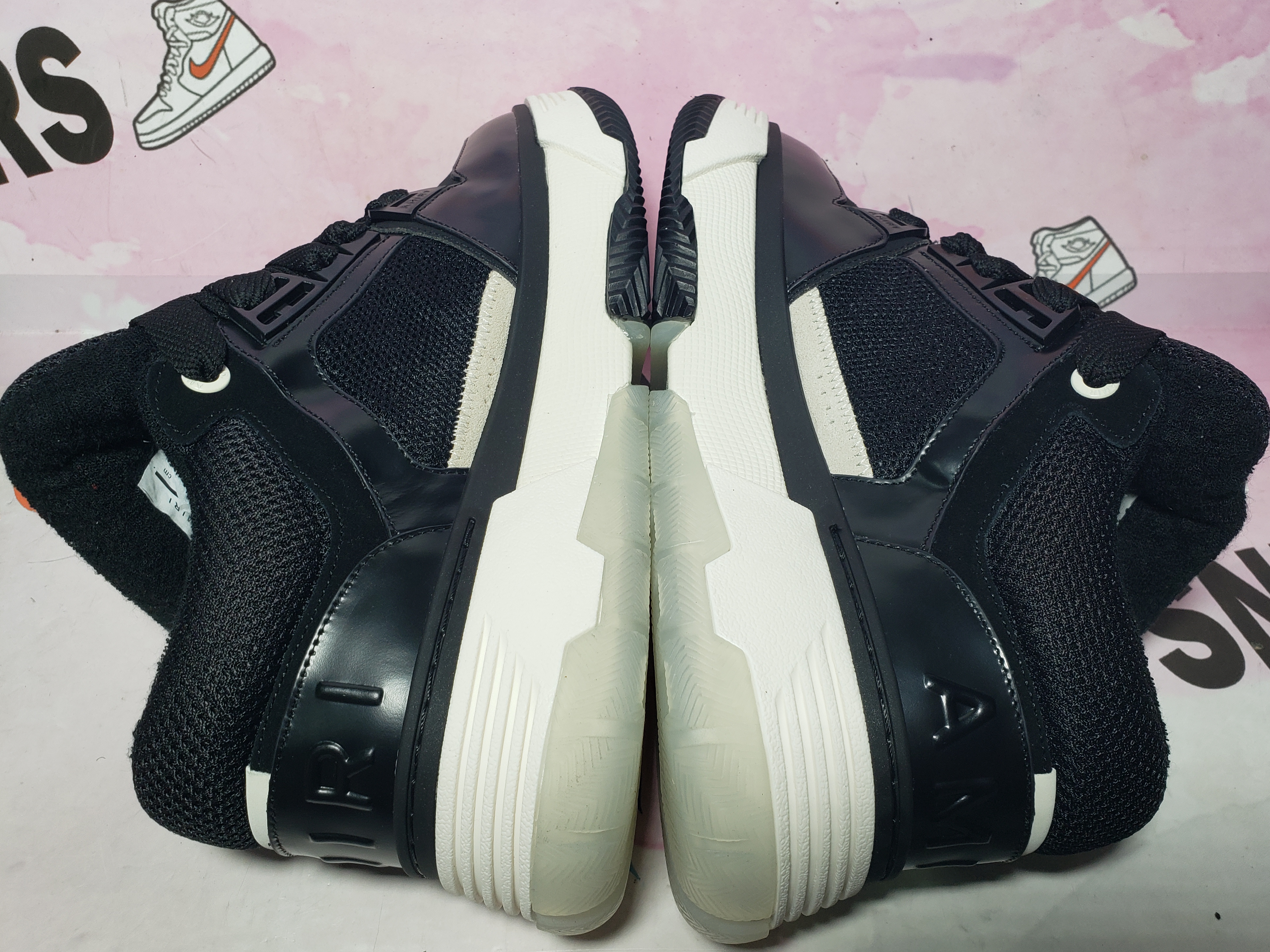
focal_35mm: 27
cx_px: 650
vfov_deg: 51.4
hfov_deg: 65.3
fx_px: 991
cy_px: 473
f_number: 2.4
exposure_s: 1/178
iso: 50
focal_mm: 4.3
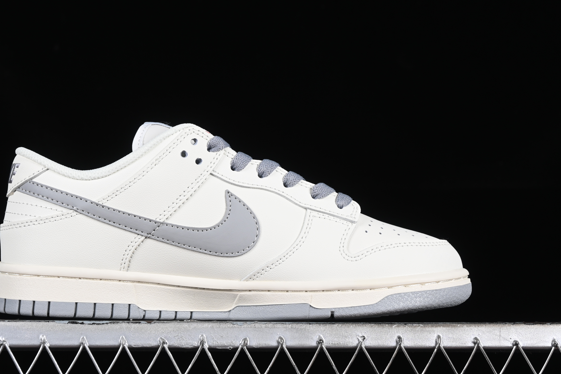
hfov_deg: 22.6
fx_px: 1402
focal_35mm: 90
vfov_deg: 15.2
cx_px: 231
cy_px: 188
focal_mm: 50
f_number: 8
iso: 160
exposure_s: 1/80
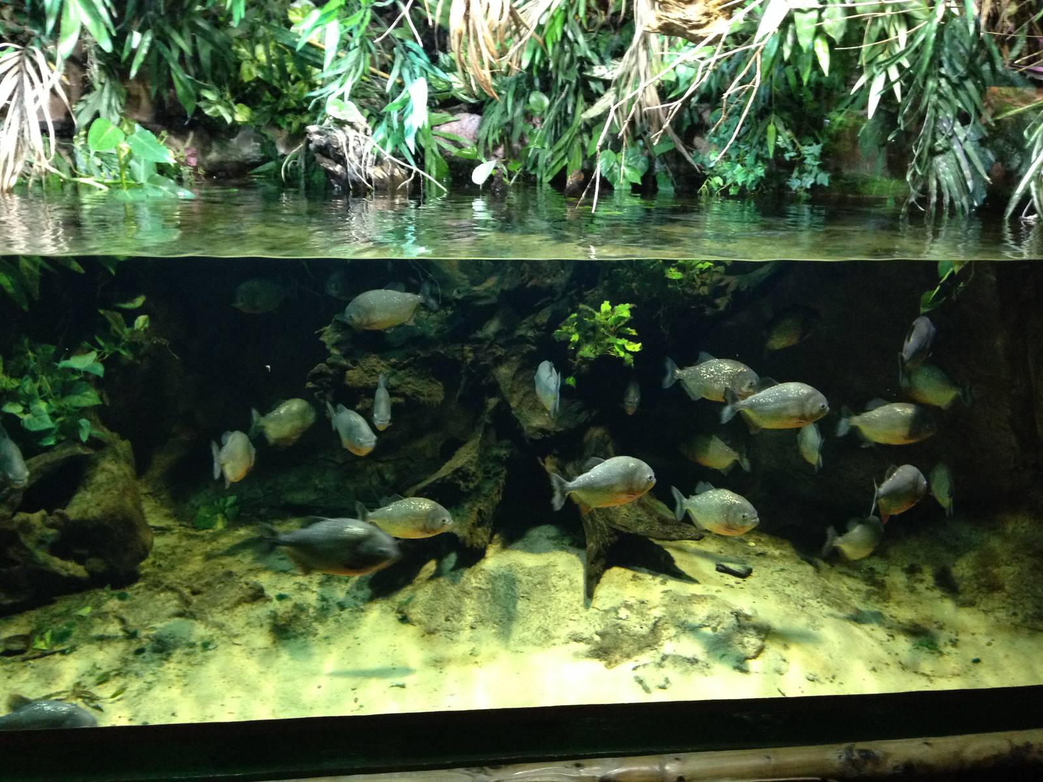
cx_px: 522
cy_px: 391
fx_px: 994
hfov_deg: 55.4
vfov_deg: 42.9
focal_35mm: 33
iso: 400
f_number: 2.4
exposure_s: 1/20
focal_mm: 4.12
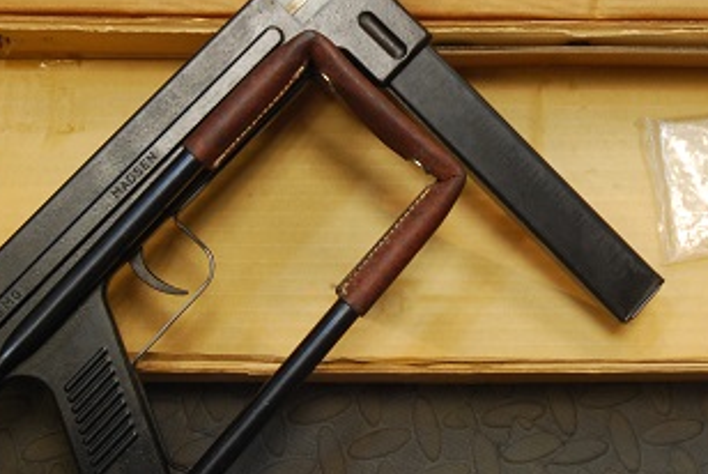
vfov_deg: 18.6
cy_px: 116
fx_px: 1436
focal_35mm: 73
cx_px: 398
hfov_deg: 27.7
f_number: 3.8
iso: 560
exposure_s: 1/30
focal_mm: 25
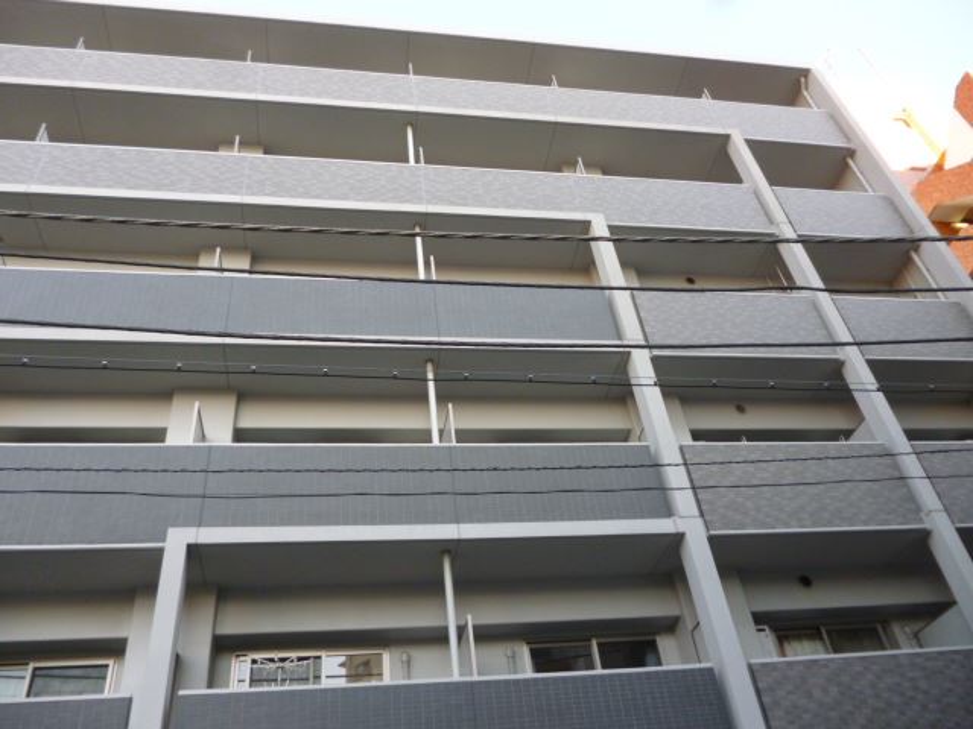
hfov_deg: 63.4
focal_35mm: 28
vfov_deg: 49.7
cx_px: 486
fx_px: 787
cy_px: 364
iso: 250
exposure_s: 1/125
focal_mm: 5
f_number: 3.1
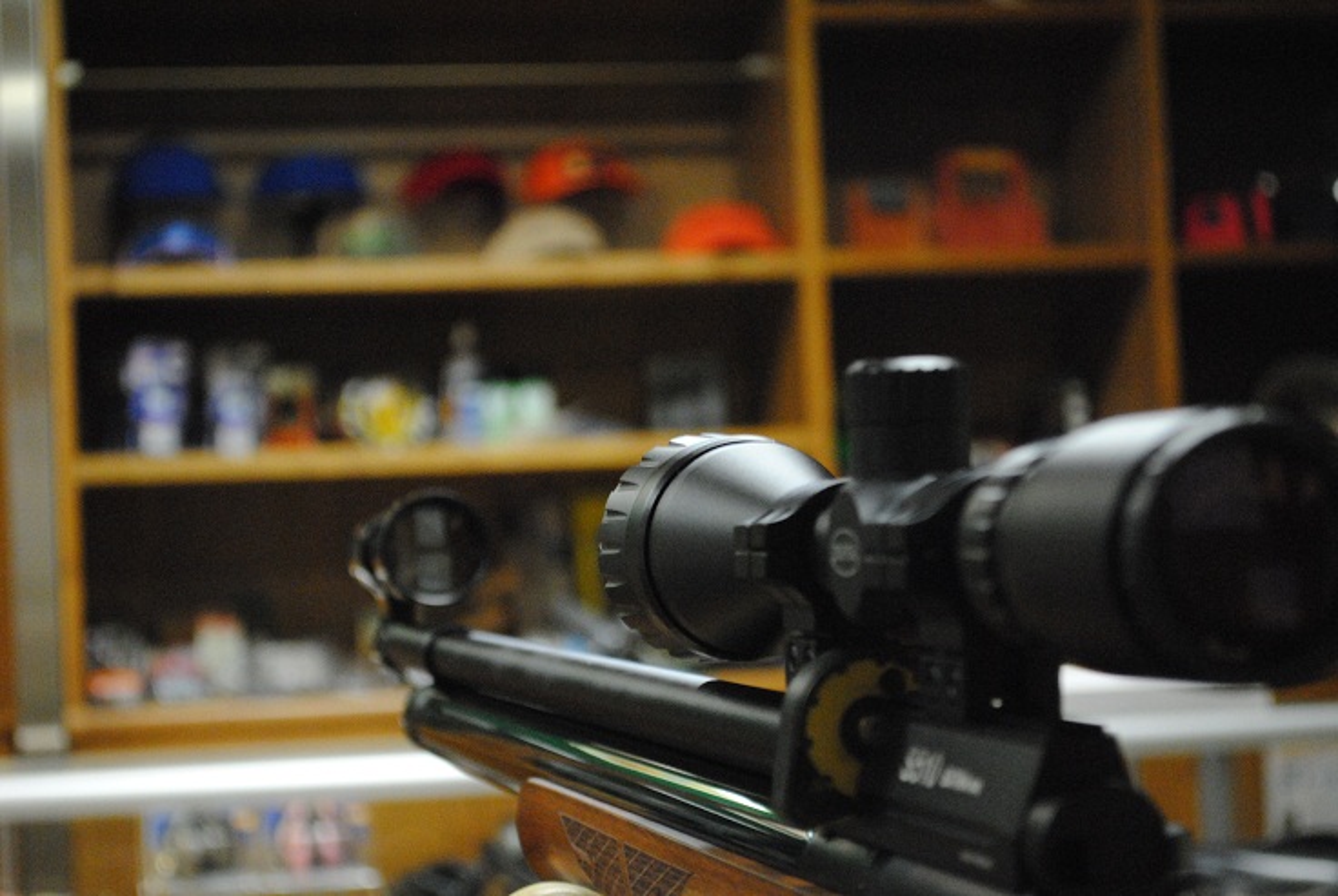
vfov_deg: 16.6
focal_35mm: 82
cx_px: 669
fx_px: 3071
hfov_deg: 24.6
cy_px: 448
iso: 1600
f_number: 5.6
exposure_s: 1/20
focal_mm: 55
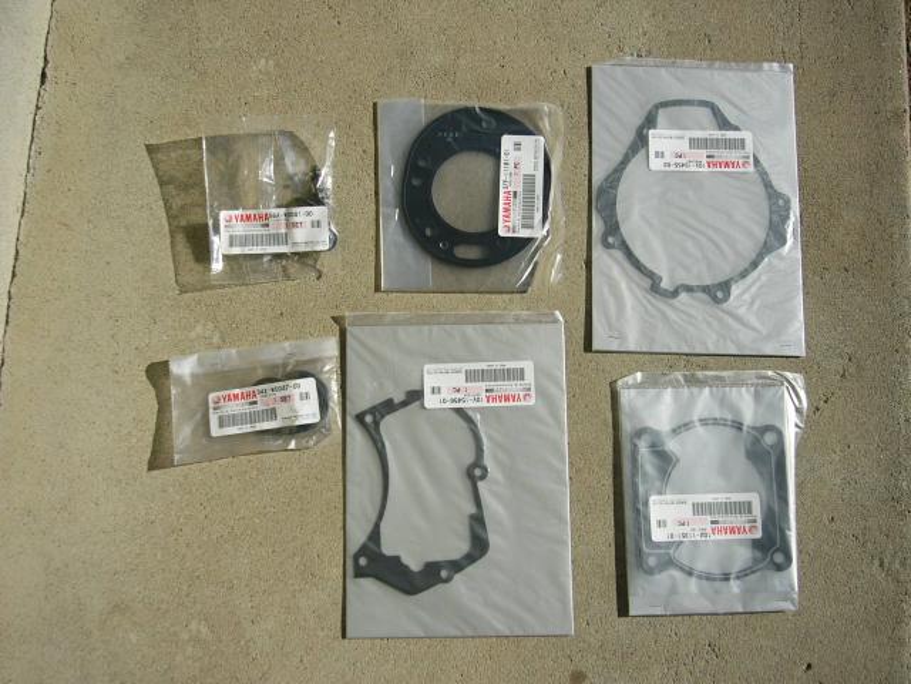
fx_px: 921
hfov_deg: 52.6
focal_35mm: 35
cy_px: 342
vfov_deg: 40.7
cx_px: 456
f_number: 8
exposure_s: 1/250
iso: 50
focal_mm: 5.8
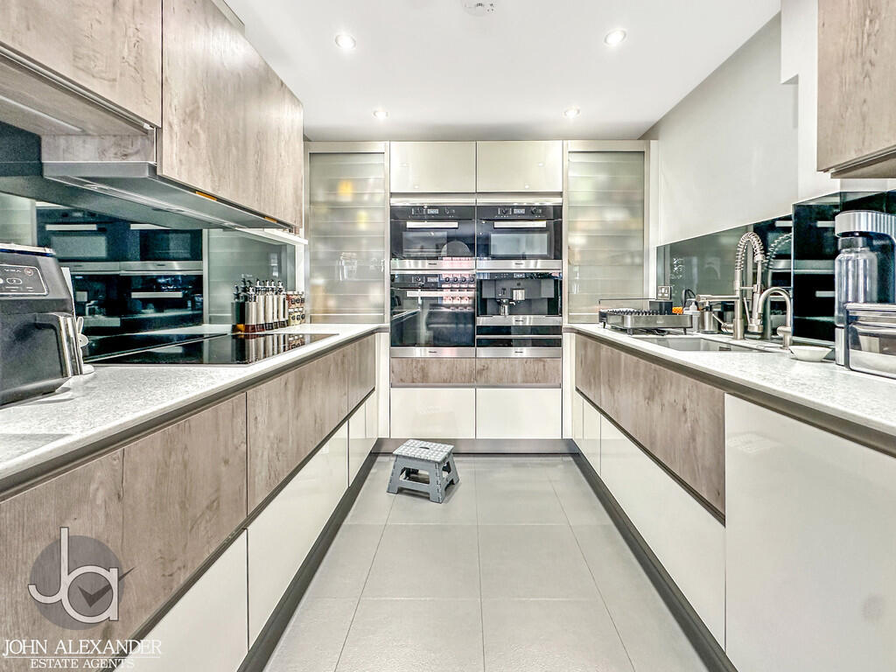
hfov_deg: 102.1
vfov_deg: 85.7
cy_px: 336
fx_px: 362
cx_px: 448
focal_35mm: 14
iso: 200
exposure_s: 1/50
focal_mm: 2.22
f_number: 2.2
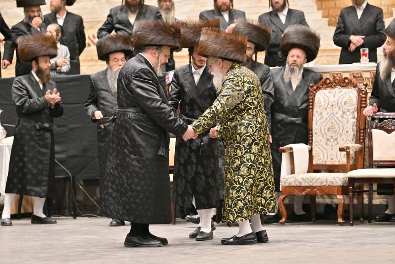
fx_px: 1756
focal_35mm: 160
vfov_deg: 8.6
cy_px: 132
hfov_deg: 12.8
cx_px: 198
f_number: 2.8
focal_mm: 160
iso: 320
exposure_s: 1/200
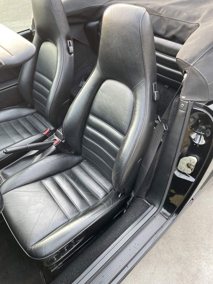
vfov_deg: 67.3
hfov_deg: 53.1
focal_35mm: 26
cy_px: 142
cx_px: 106
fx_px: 213
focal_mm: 4.2
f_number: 1.6
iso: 80
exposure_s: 1/121
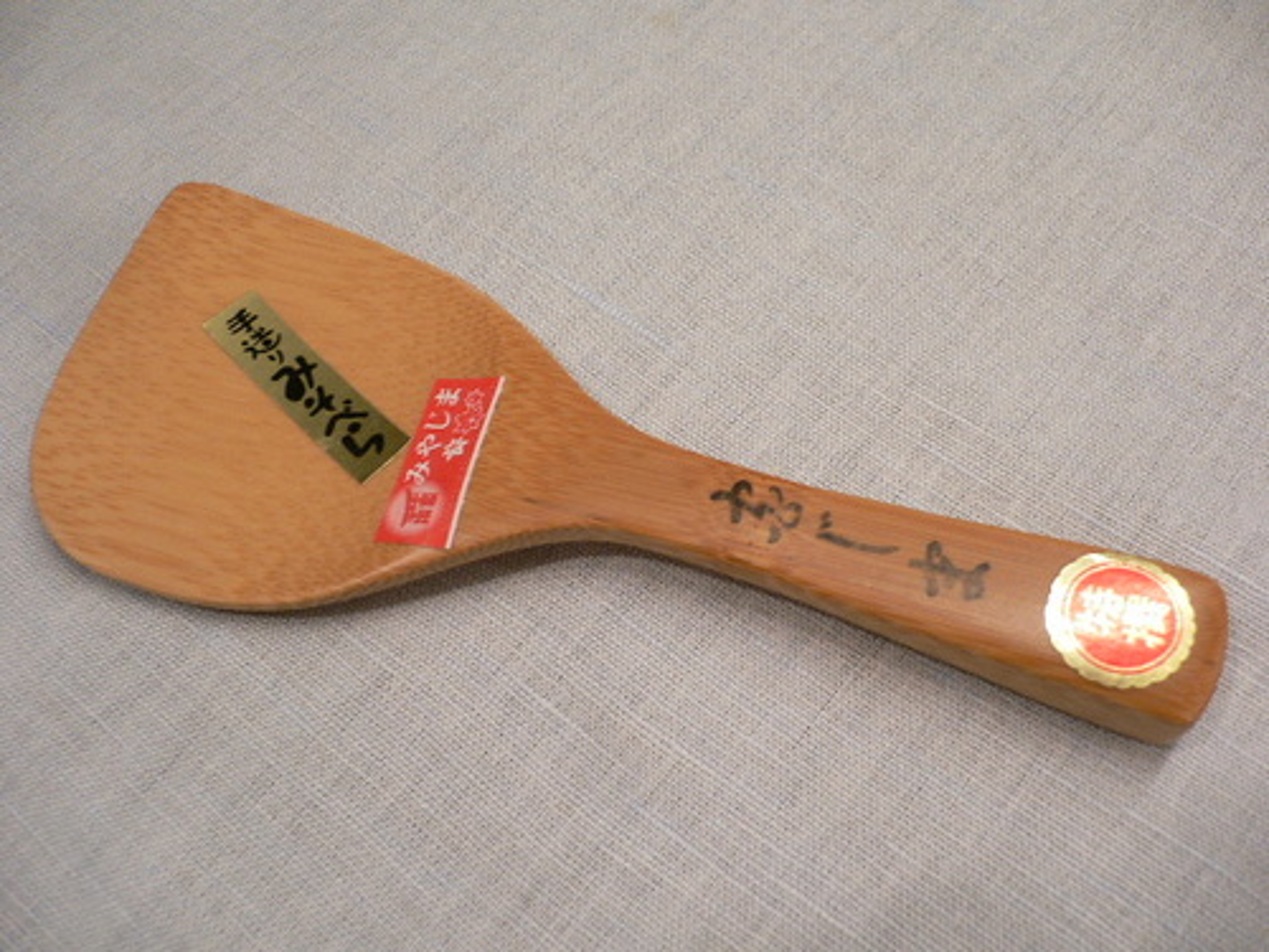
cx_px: 634
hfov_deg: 52.6
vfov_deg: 40.7
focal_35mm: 35
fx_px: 1283
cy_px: 476
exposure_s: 1/15
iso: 100
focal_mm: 5.8
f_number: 2.8
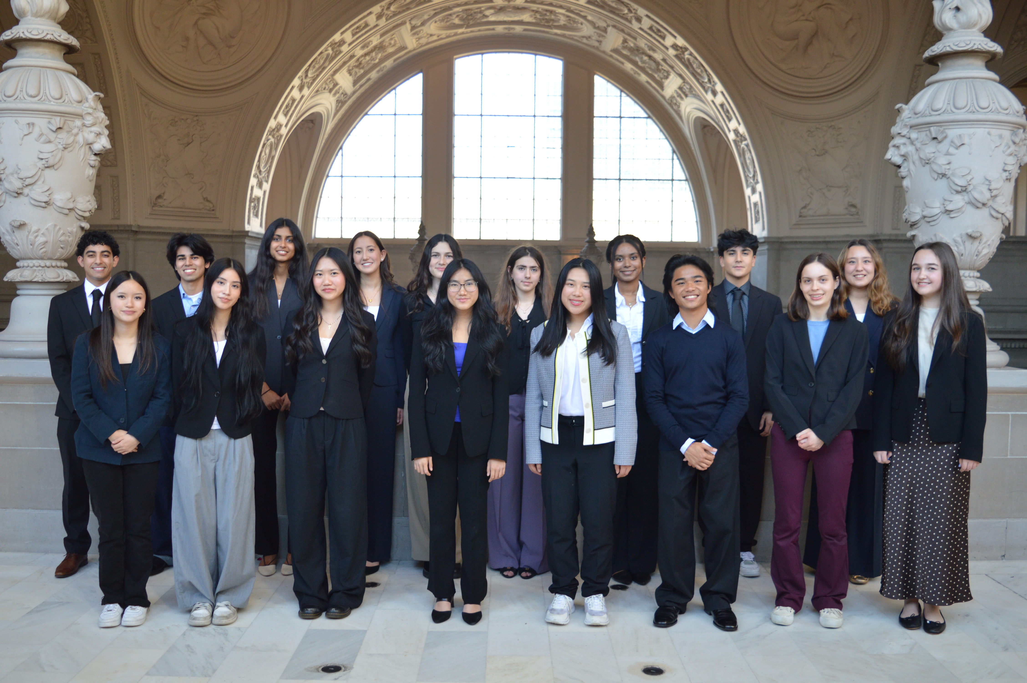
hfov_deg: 57.3
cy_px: 342
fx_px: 941
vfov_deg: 39.9
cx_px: 514
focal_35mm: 33
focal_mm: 22
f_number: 3.8
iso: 400
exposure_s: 1/40
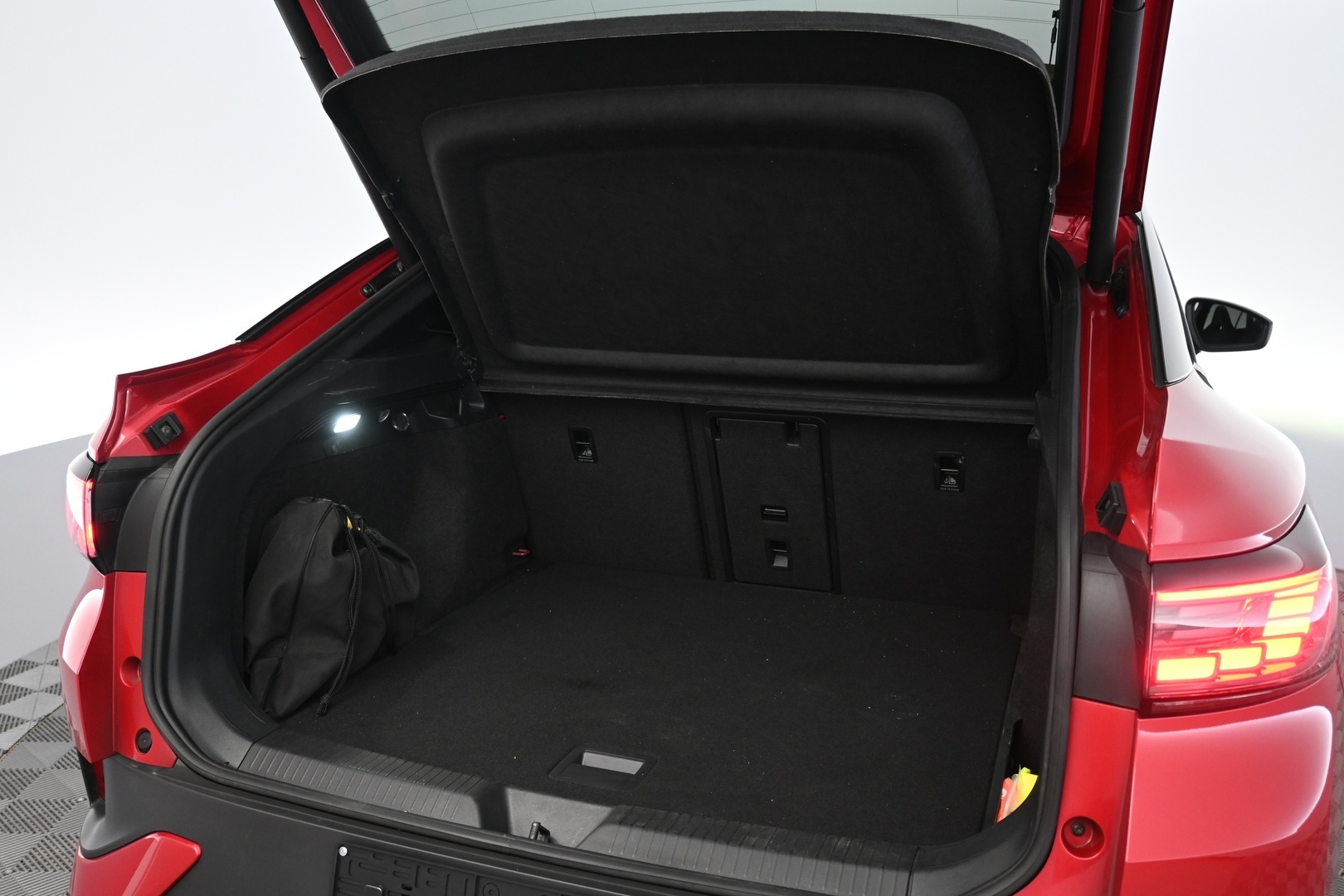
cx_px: 672
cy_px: 448
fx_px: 1148
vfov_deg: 42.6
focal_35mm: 31
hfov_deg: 60.7
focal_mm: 20.5
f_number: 3.8
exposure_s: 1/30
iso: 720
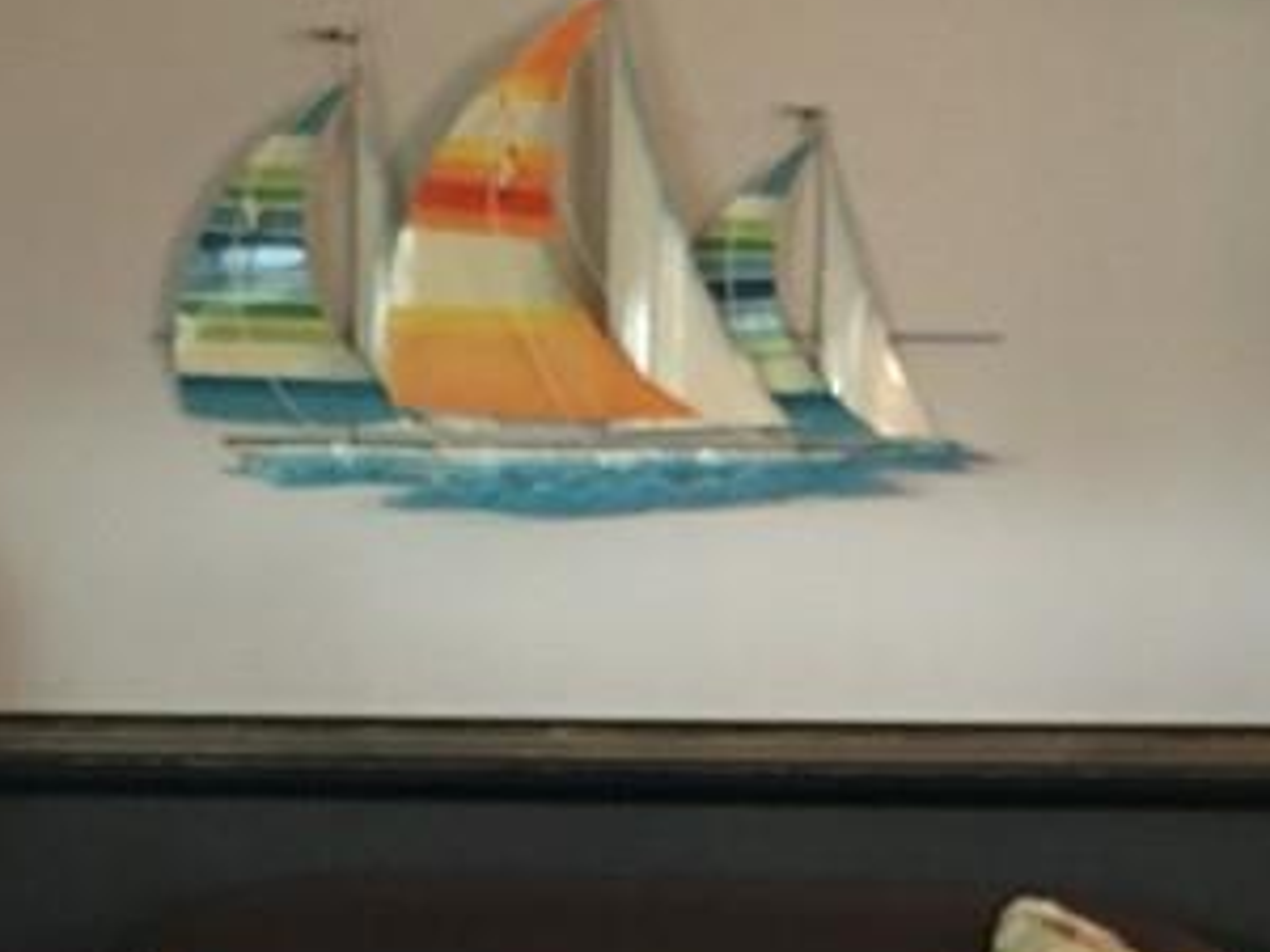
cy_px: 1083
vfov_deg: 14.5
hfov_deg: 19.7
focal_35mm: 99
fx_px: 3632
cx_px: 296
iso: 250
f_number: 2.2
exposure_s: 1/15
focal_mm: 4.15
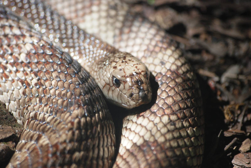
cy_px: 84
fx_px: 2304
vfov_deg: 4.2
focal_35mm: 330
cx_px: 126
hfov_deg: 6.2
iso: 400
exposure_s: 1/500
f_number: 5.3
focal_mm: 220
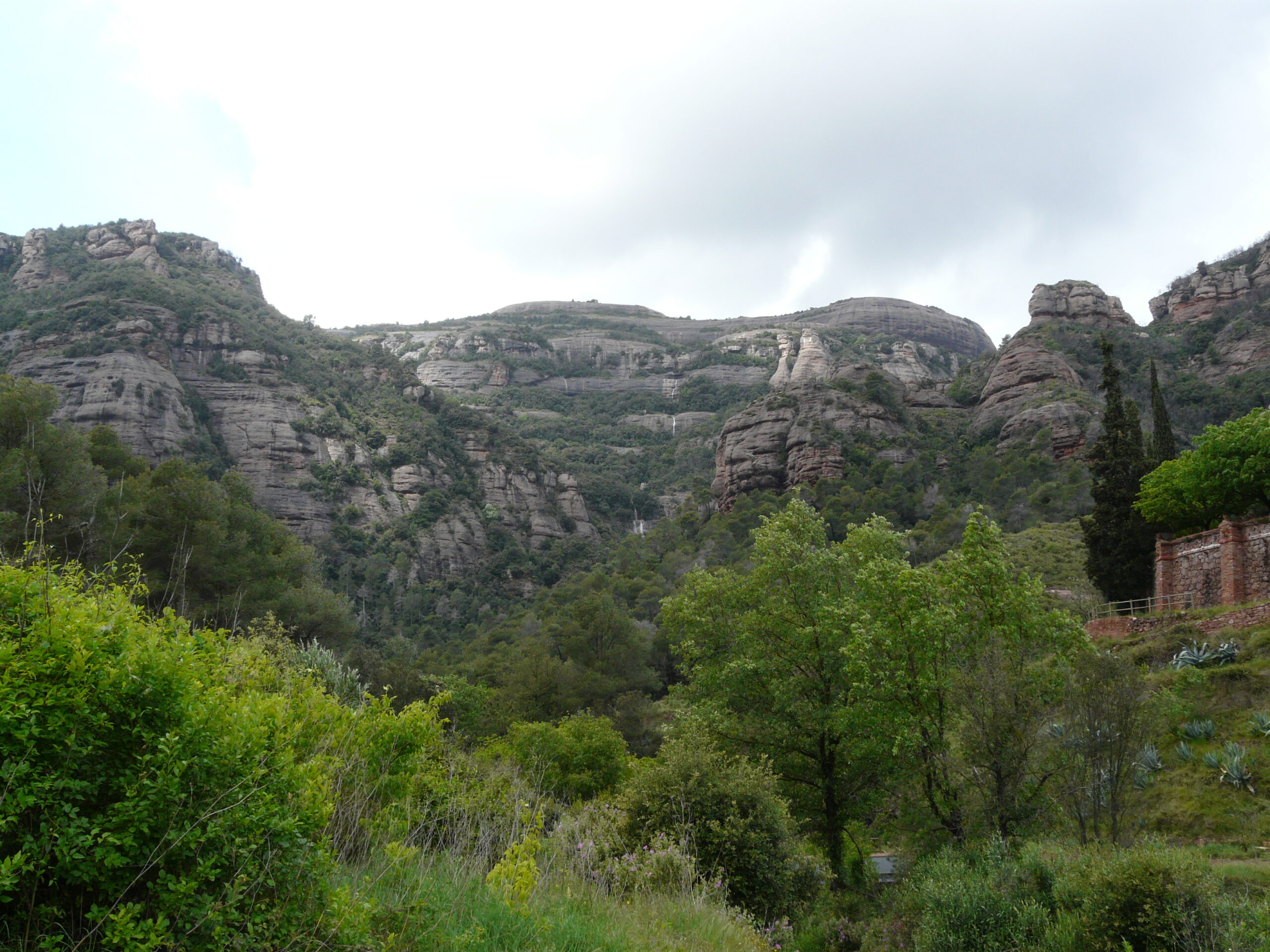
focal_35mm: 38
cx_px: 635
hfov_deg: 49.0
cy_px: 476
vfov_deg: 37.7
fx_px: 1394
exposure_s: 1/200
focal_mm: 6.3
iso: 100
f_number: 5
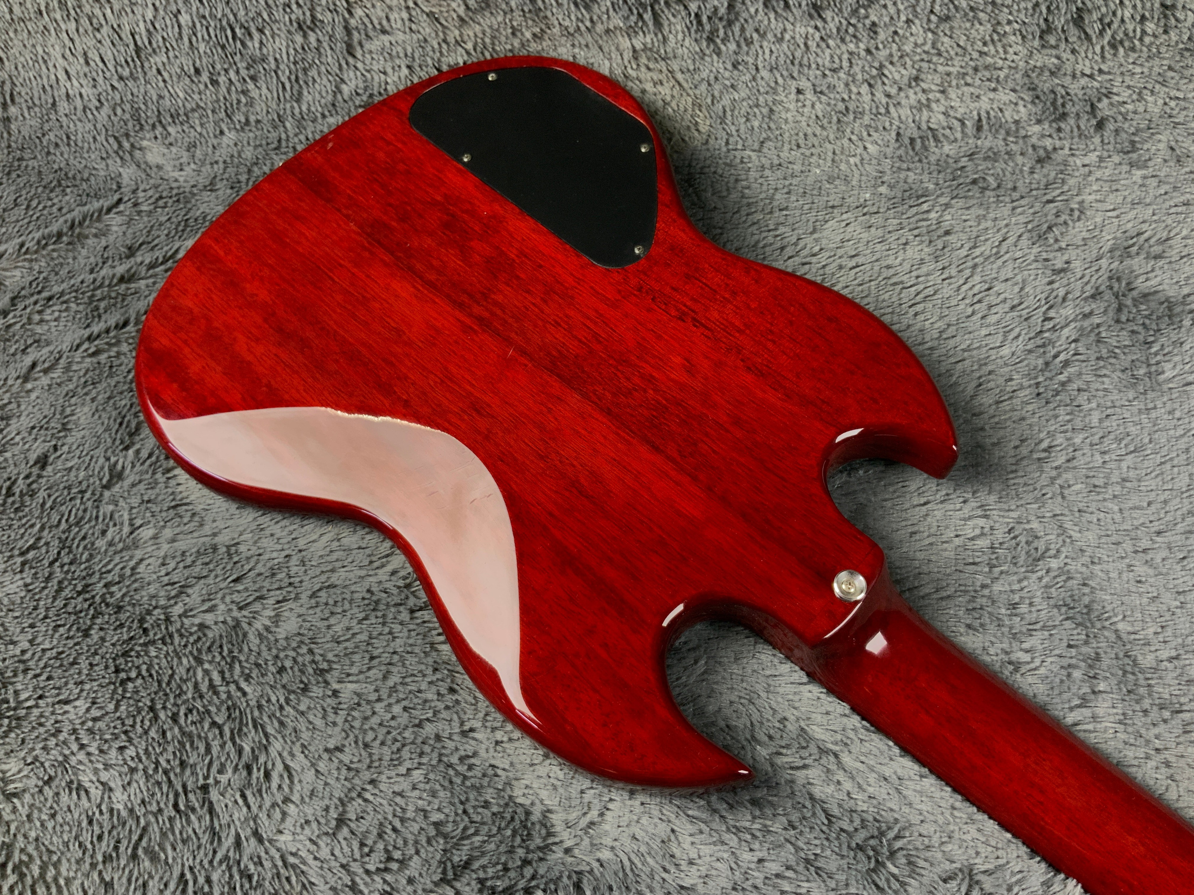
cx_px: 597
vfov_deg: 48.2
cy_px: 448
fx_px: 1000
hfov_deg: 61.7
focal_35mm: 29
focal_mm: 3
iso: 80
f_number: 1.8
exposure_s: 1/50
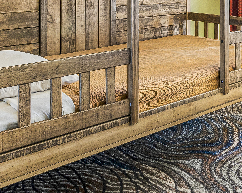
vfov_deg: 26.4
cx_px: 211
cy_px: -28
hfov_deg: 34.3
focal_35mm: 52
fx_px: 372
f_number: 9
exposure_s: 1/3
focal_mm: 12
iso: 400
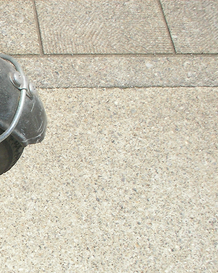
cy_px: 188
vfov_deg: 23.2
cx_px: -78
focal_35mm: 82
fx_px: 661
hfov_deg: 17.4
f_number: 5.6
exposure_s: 1/252
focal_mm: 6.3
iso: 71
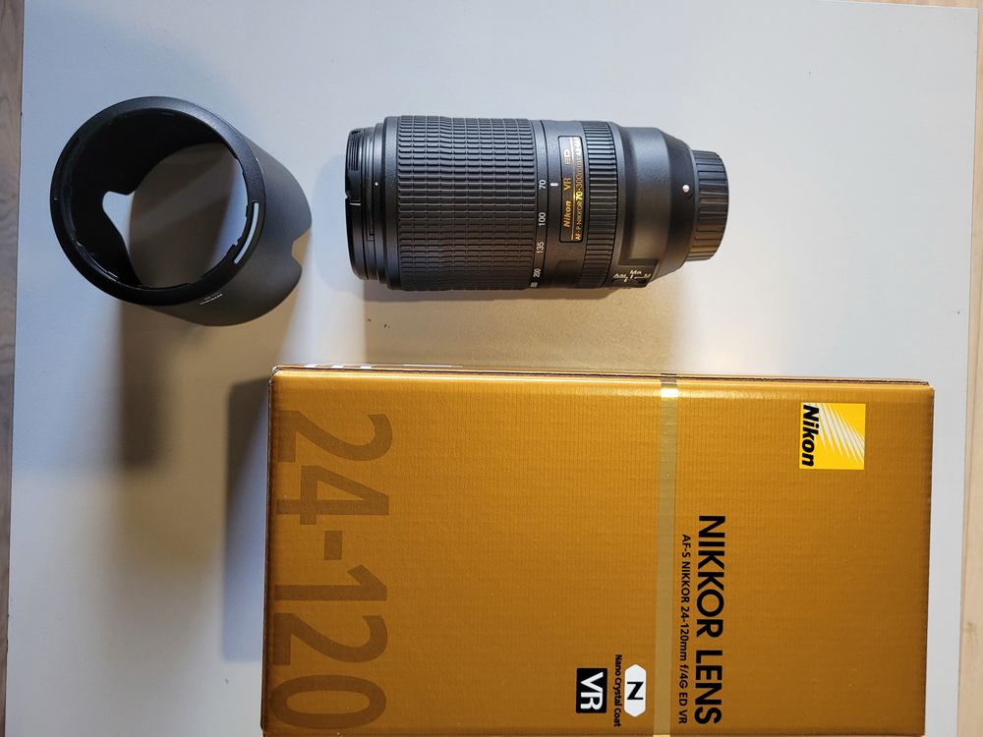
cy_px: 368
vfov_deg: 53.1
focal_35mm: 26
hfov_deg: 67.3
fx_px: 738
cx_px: 492
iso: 200
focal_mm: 5.4
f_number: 1.8
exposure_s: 1/100
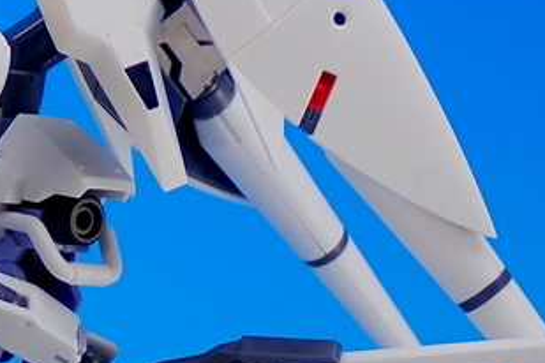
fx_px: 3239
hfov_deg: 9.4
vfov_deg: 6.4
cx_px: -238
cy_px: 315
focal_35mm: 214
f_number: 3.6
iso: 100
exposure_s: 1/25
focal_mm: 11.09
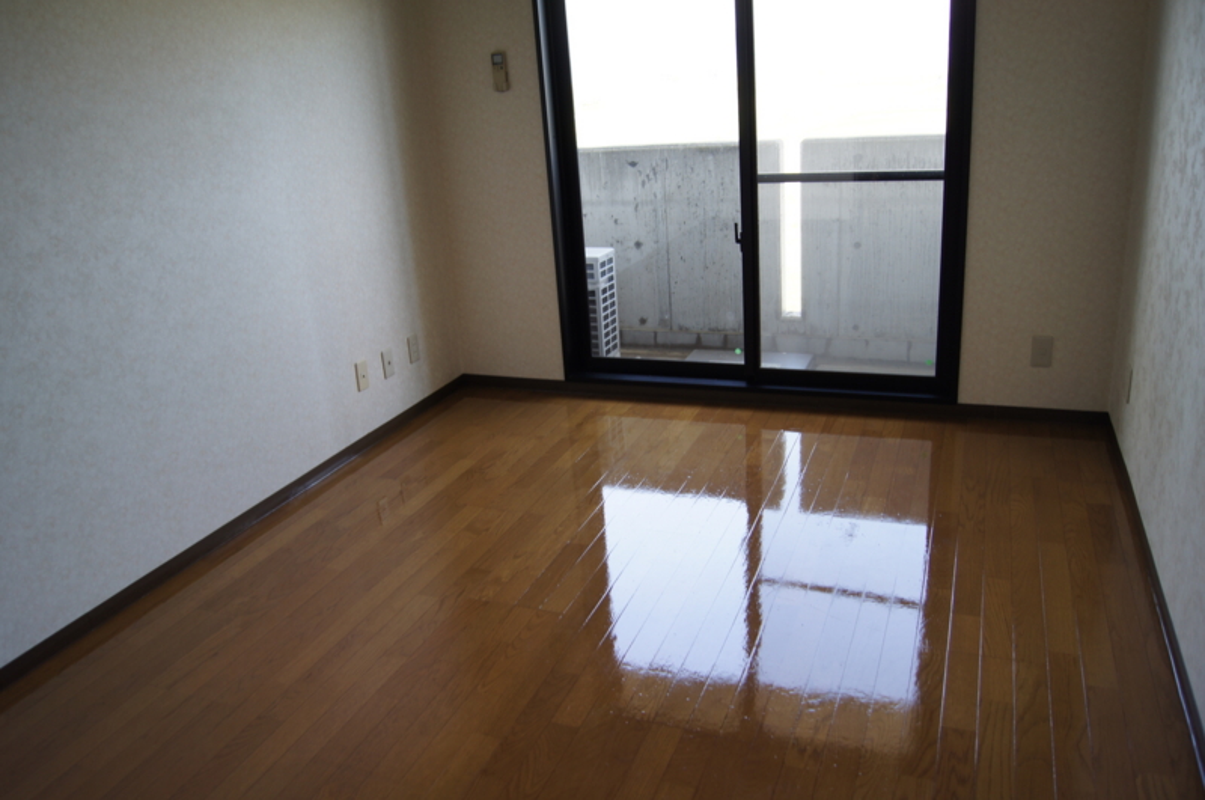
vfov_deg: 47.8
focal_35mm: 27
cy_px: 400
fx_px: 902
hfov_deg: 67.5
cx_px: 602
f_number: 4
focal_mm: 18
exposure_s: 1/40
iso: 100
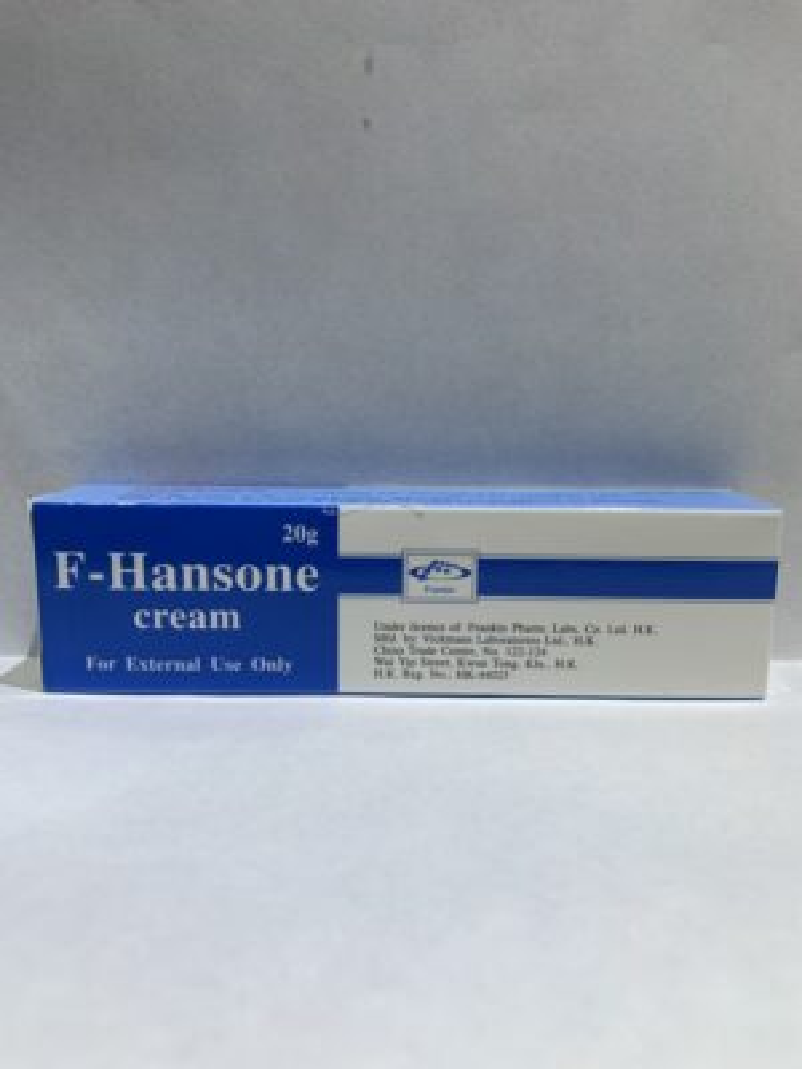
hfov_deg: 53.1
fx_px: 803
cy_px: 534
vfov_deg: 67.3
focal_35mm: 26
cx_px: 401
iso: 40
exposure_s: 1/100
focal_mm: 4.25
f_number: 1.8
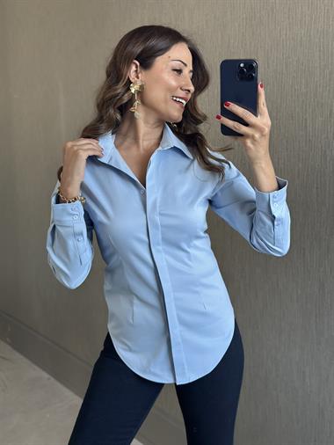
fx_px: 617
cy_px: 222
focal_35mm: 48
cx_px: 167
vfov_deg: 39.6
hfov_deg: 30.3
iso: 125
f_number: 1.78
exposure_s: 1/109
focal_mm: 6.86
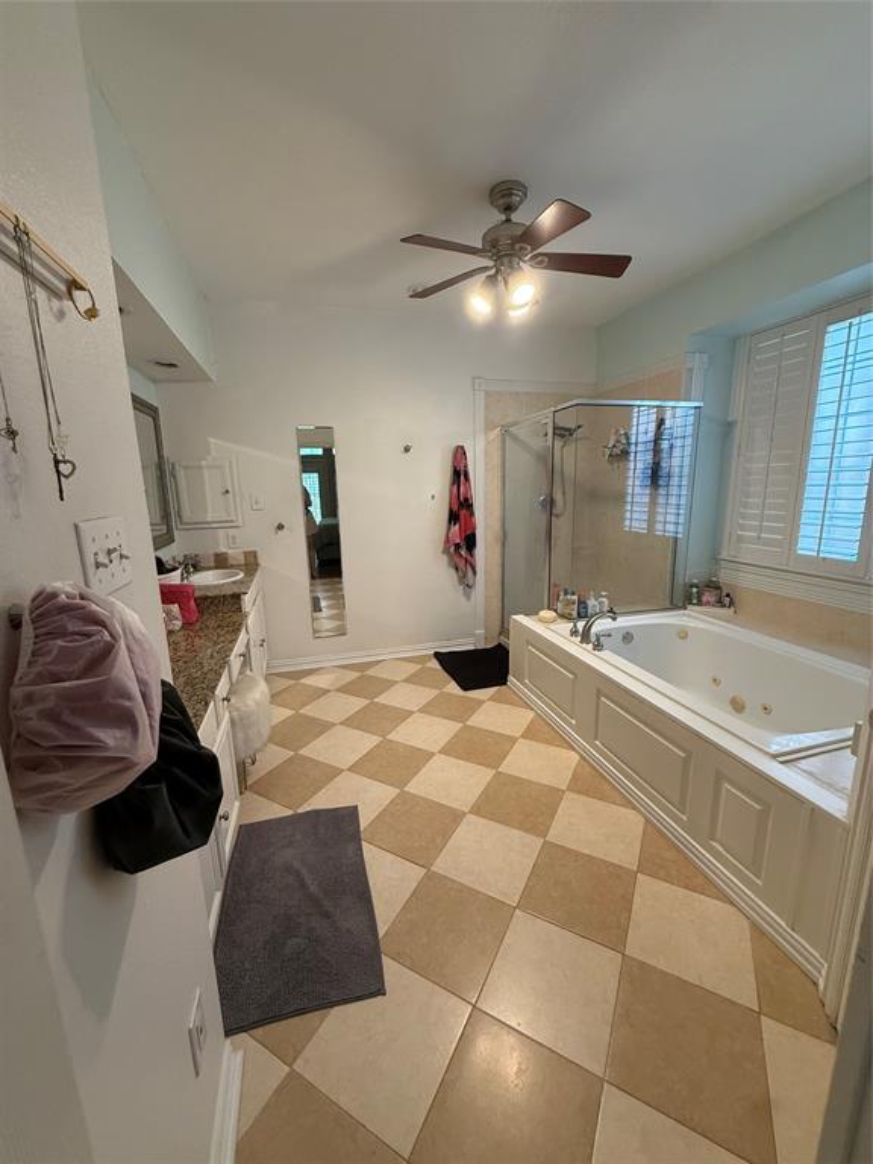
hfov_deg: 85.7
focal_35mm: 14
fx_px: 471
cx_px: 436
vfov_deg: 102.1
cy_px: 582
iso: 320
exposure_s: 1/120
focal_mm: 2.22
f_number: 2.2
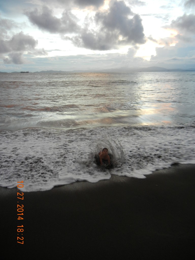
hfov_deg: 46.8
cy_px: 130
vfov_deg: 60.0
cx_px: 98
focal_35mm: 30
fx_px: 225
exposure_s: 1/50.1
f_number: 3.5
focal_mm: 5.4
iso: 400
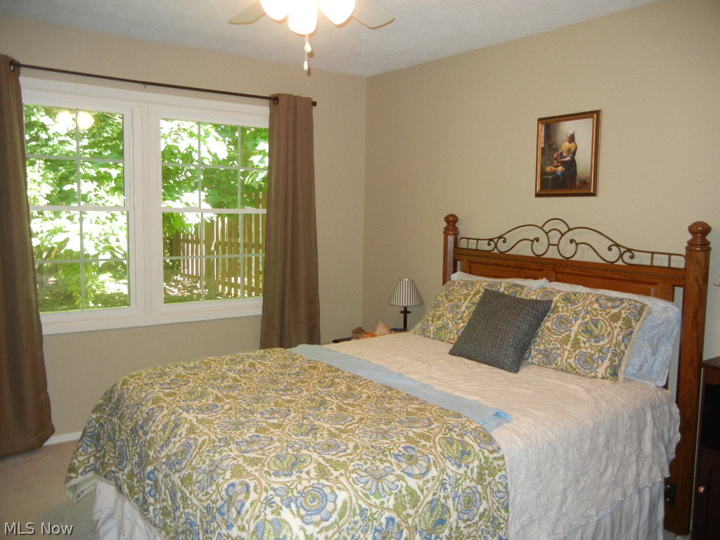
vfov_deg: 46.8
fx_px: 624
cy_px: 270
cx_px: 360
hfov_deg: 60.0
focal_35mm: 30
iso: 217
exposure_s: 1/30
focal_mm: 5.4
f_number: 3.5
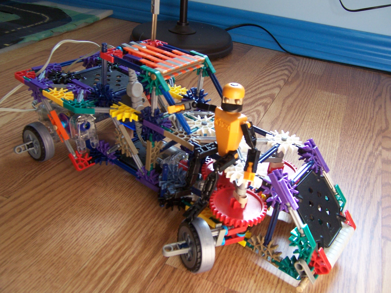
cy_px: 146
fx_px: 373
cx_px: 196
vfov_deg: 42.9
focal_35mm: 33
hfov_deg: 55.4
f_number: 3.4
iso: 140
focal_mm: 5.5
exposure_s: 1/15
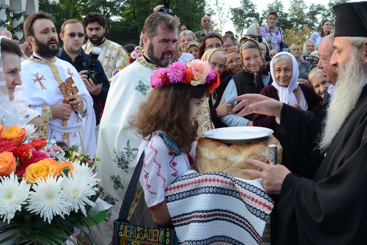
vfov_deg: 32.3
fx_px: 418
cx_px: 157
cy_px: 79
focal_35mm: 41
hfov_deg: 47.3
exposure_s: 1/100
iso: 160
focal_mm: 18
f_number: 7.1
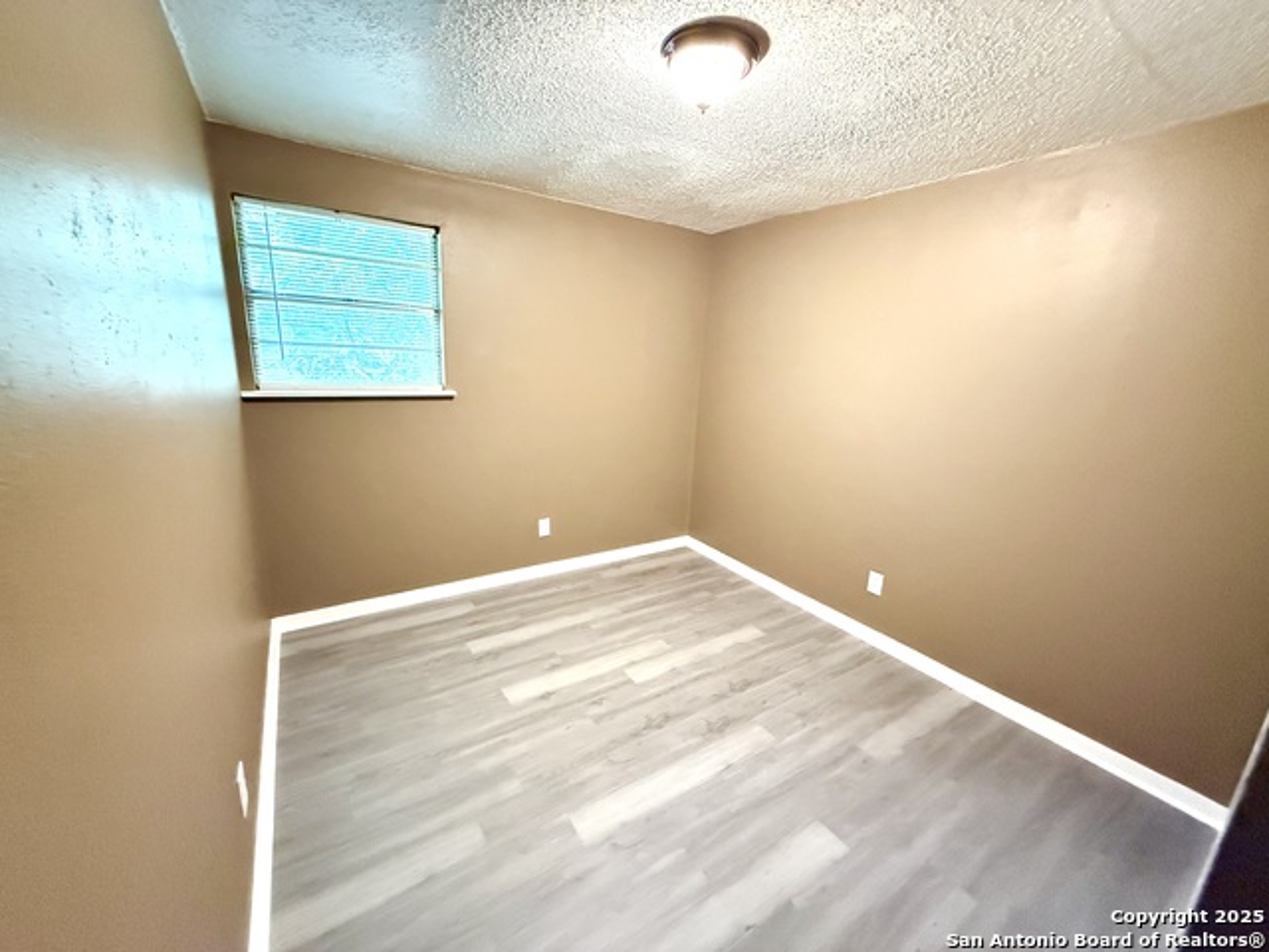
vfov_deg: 85.7
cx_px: 634
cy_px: 476
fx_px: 513
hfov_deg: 102.1
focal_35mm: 14
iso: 1250
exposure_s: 1/60
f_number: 2.2
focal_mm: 2.22
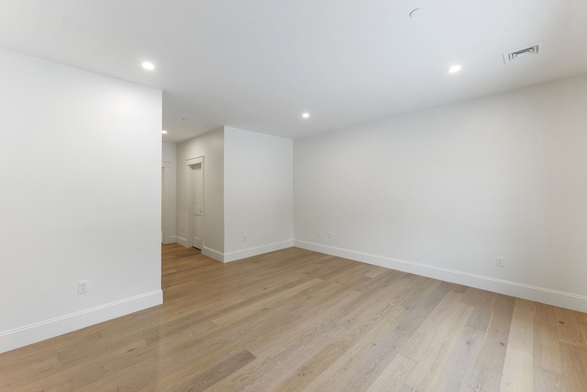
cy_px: 196
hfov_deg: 104.2
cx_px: 294
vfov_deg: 81.3
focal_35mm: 14
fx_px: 228
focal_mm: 14
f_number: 5
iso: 800
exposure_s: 1/125
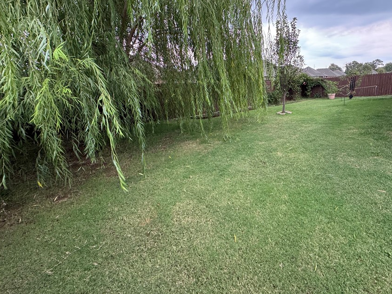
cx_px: 234
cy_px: 116
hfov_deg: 89.9
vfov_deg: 73.8
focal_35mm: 17
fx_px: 192
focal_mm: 2.22
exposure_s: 1/99
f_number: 2.2
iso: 160
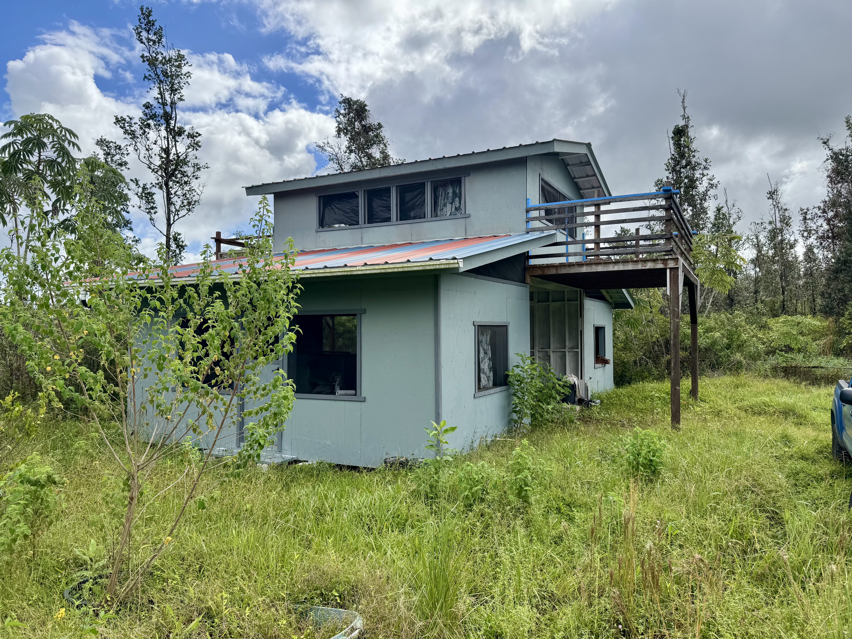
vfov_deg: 56.8
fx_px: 591
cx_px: 426
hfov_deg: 71.6
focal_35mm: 24
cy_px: 320
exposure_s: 1/3247
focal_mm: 6.76
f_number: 1.78
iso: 80
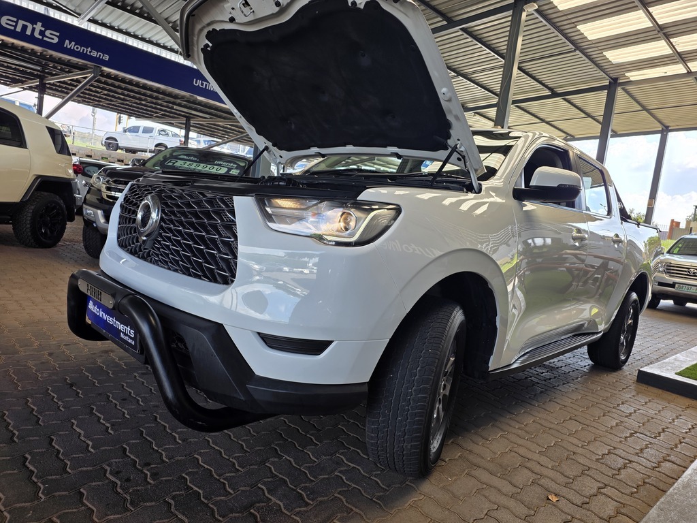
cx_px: 348
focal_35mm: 23
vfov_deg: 58.9
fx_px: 463
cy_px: 262
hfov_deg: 73.9
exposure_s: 1/236
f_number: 1.7
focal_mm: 6.25
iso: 20
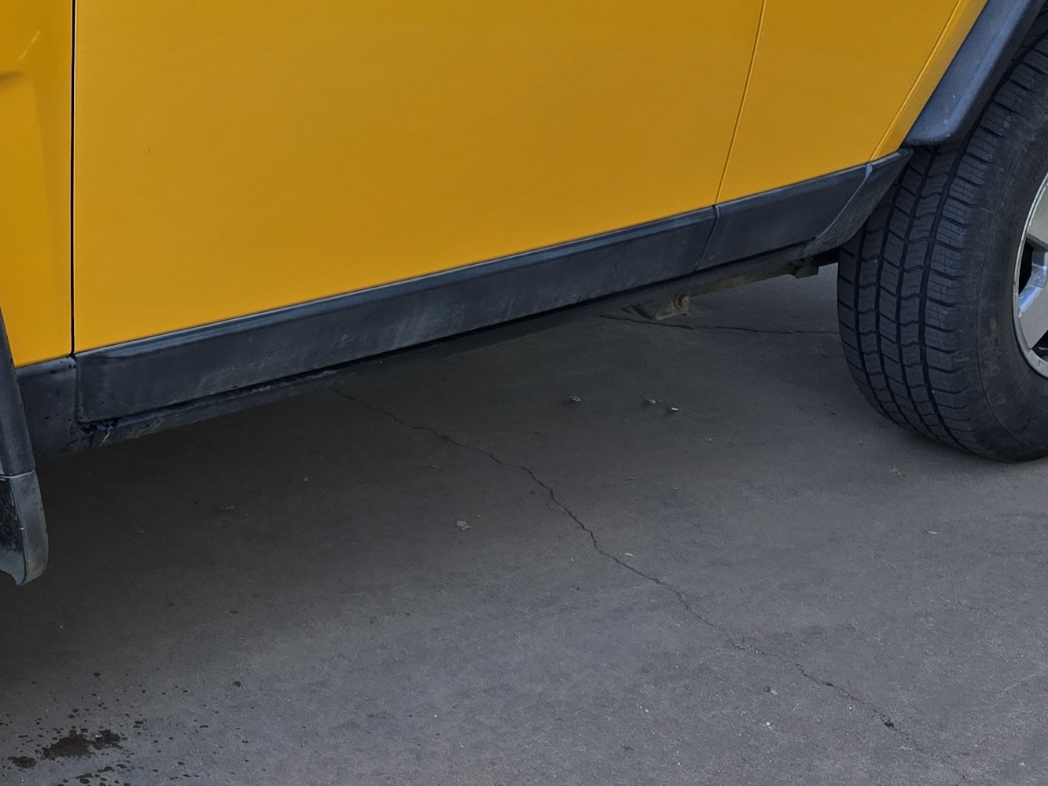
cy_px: 192
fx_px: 2089
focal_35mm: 69
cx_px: -45
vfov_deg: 21.1
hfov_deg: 26.4
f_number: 1.7
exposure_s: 1/180
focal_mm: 6.3
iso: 25
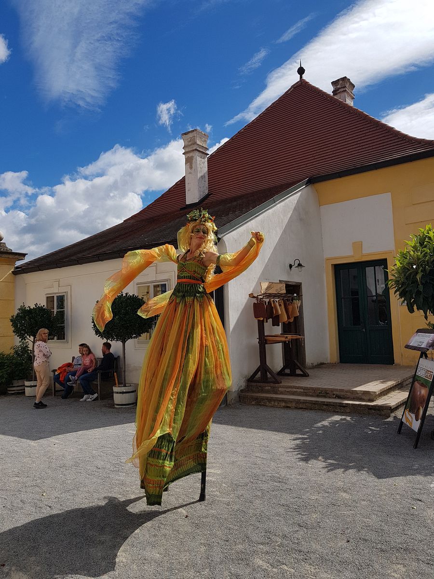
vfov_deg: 67.3
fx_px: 435
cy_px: 290
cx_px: 217
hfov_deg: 53.1
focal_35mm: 26
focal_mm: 4.2
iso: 50
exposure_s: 1/4976
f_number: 1.7
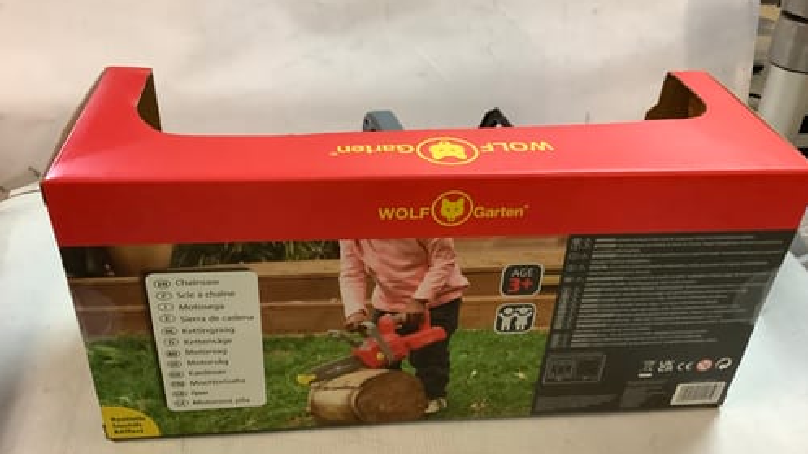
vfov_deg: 34.6
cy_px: 217
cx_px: 405
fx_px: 728
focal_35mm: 34
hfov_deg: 58.0
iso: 250
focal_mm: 3.3
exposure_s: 1/50
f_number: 2.4
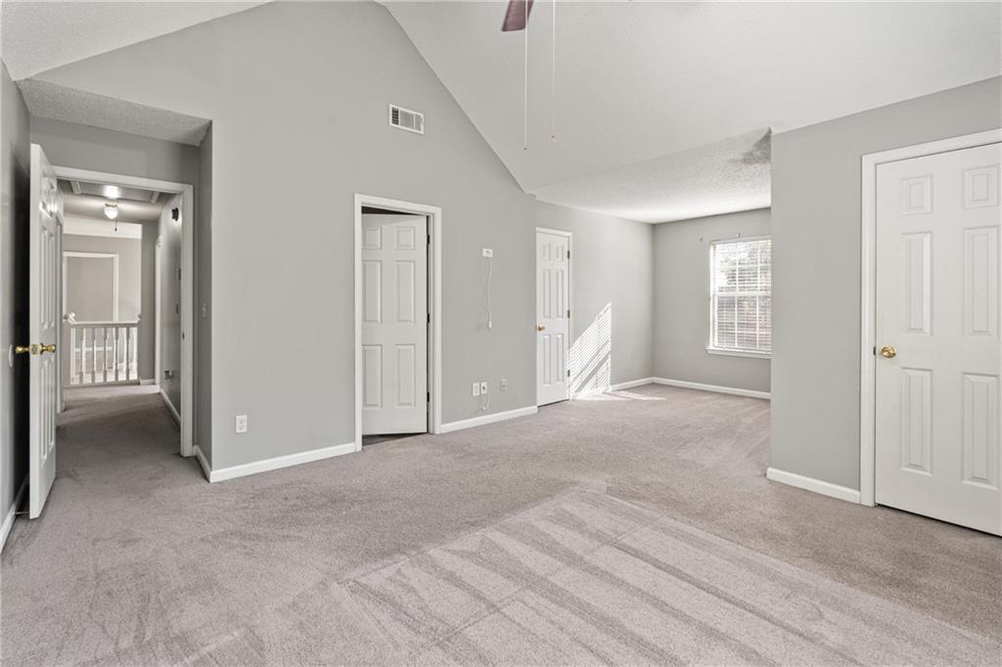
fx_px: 445
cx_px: 501
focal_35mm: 16
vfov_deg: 73.7
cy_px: 334
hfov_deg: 96.8
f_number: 6.3
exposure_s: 1/30
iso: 1250
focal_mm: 16
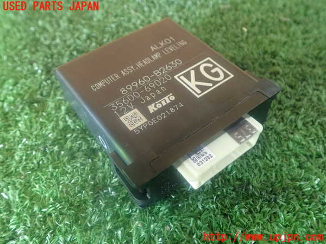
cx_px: 163
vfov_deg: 46.8
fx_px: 283
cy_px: 122
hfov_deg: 60.0
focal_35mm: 30
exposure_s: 1/25
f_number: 2.3
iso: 800
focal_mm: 5.5
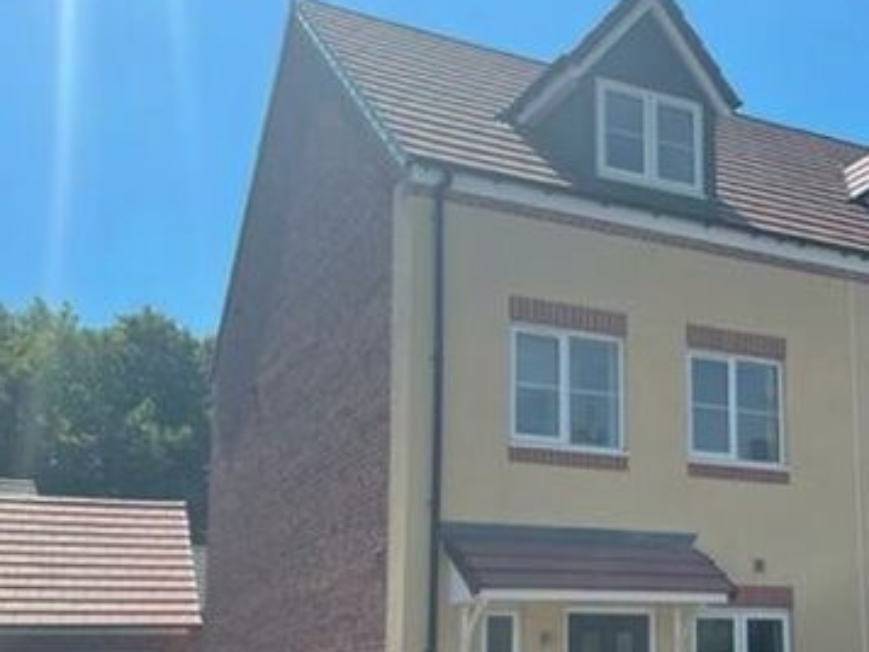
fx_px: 1281
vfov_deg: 28.2
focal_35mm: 51
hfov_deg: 35.9
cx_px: 723
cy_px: 488
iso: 32
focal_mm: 5.1
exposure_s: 1/4049
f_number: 1.6
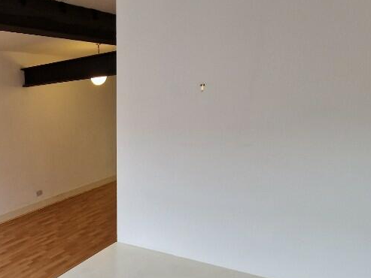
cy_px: 249
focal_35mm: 27
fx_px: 289
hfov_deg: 59.6
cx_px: 69
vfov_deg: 46.4
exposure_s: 1/50
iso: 100
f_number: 2.2
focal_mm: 2.2
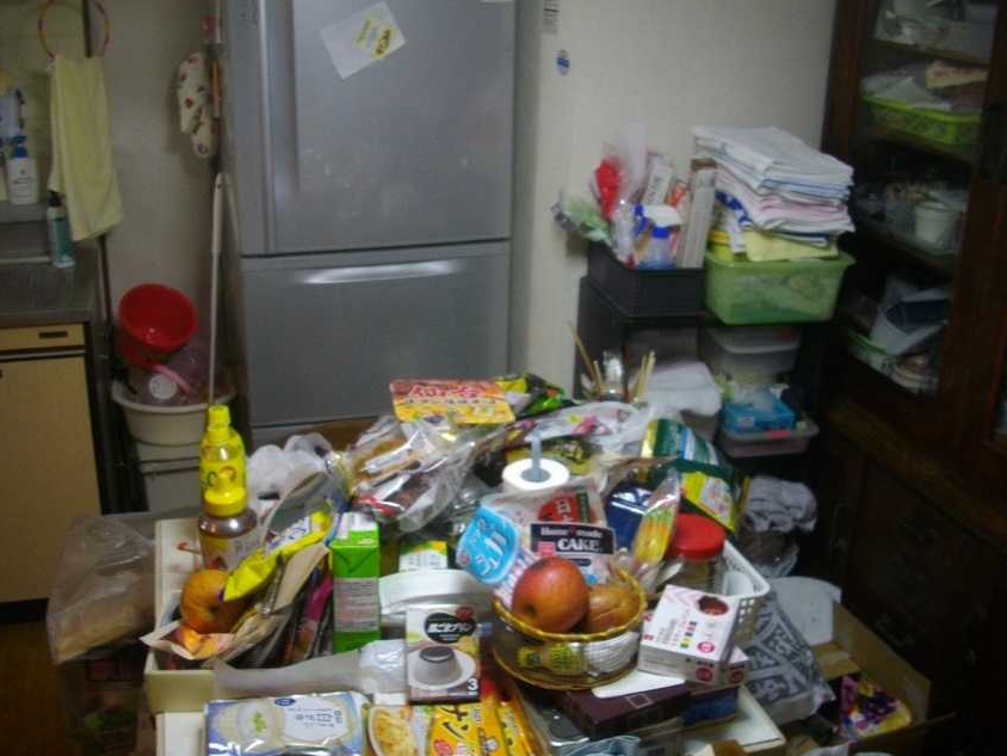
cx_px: 476
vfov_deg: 36.0
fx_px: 1164
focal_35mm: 40
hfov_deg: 46.8
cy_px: 391
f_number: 2.8
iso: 205
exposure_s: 1/50
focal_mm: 6.2
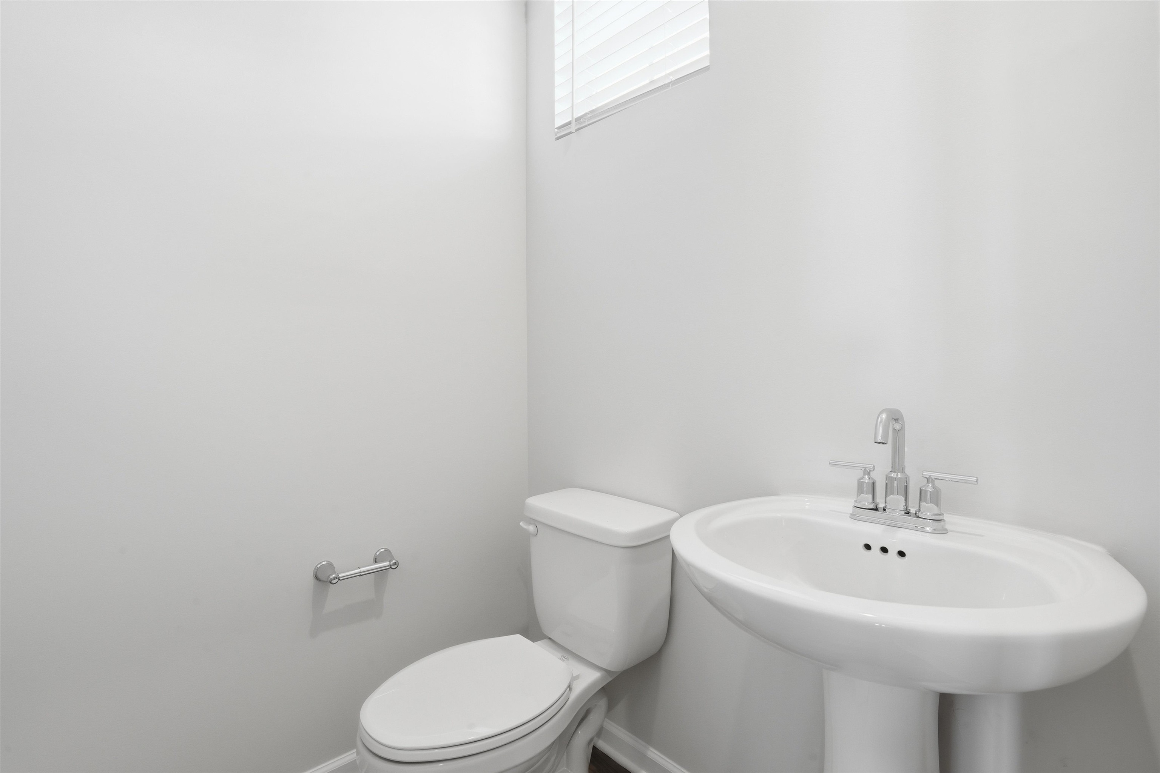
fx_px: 516
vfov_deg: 73.7
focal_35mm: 16
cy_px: 386
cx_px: 580
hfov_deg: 96.7
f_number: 11
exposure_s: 1/60
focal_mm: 16
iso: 160
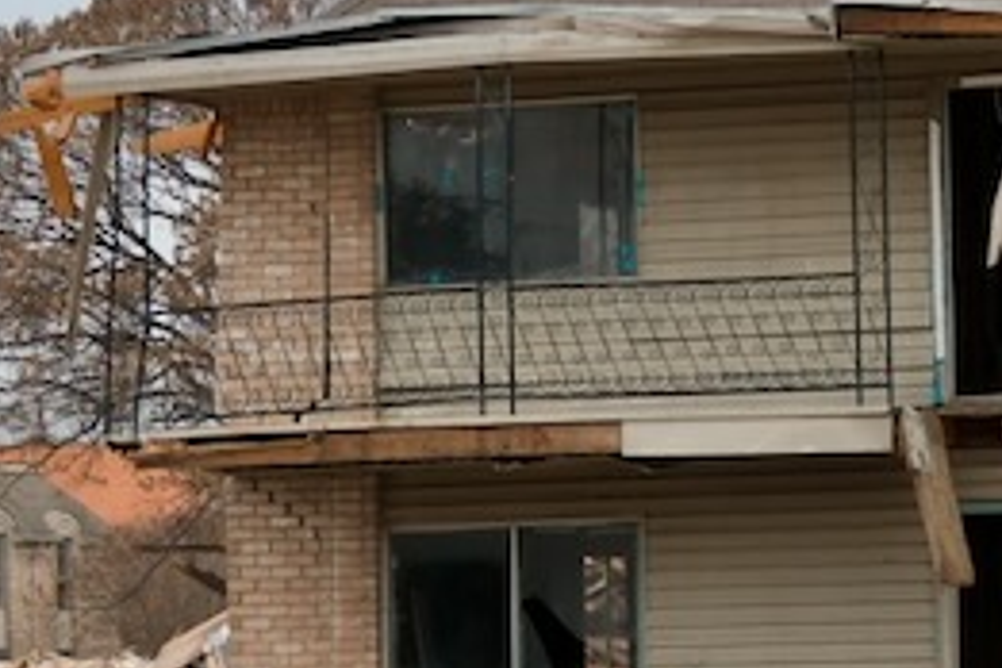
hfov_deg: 9.1
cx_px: 637
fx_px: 6290
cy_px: 334
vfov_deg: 6.1
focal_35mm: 226
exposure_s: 1/160
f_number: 3.7
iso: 250
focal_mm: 30.5
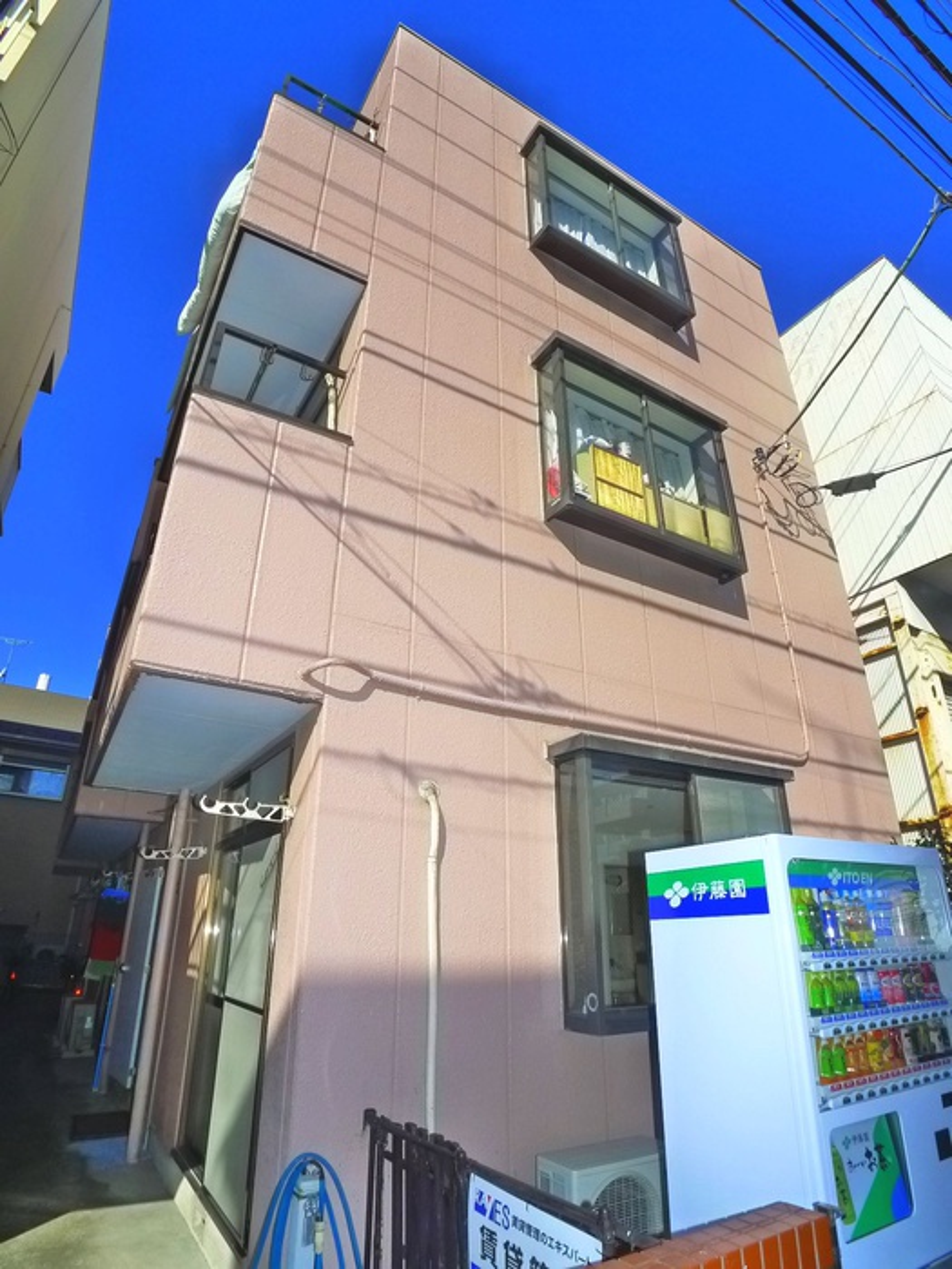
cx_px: 476
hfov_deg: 56.8
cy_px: 634
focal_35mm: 24
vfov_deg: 71.6
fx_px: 880
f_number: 4.5
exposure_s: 1/1000
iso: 400
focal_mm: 5.1
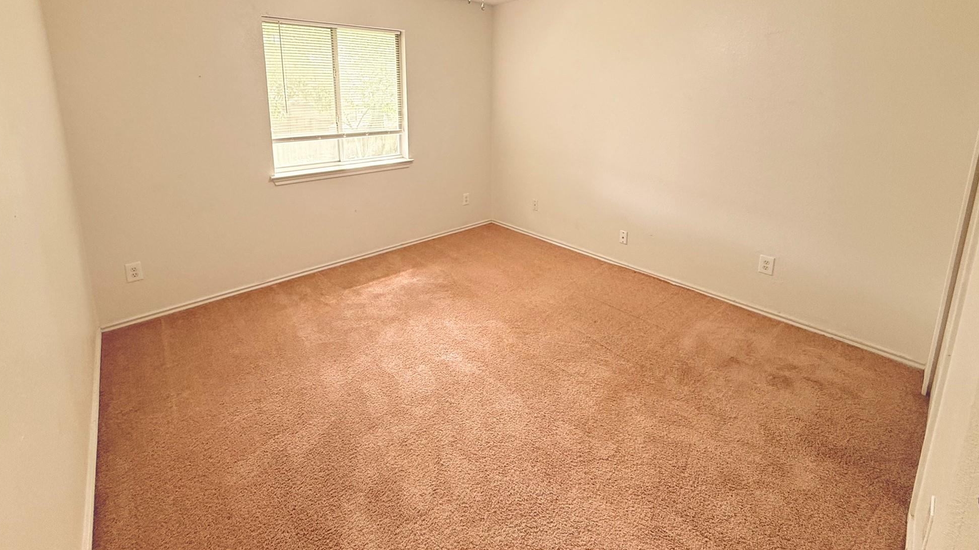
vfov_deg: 64.6
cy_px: 166
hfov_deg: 99.3
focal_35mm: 16
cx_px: 474
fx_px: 415
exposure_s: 1/120
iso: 200
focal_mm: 2.22
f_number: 2.2
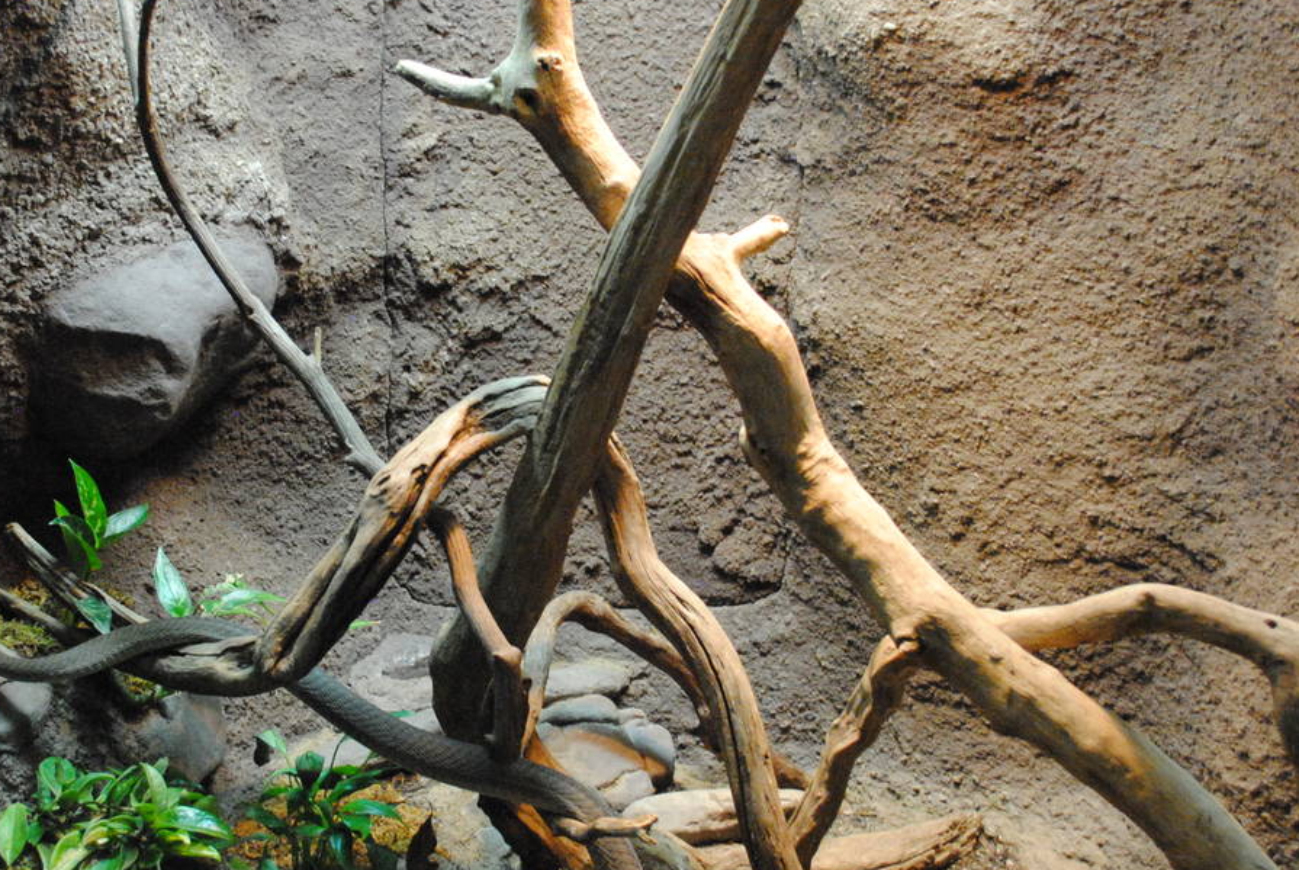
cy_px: 407
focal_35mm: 59
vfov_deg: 23.1
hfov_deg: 33.8
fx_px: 2131
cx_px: 541
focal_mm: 22
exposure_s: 1/25
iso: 1600
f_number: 3.8
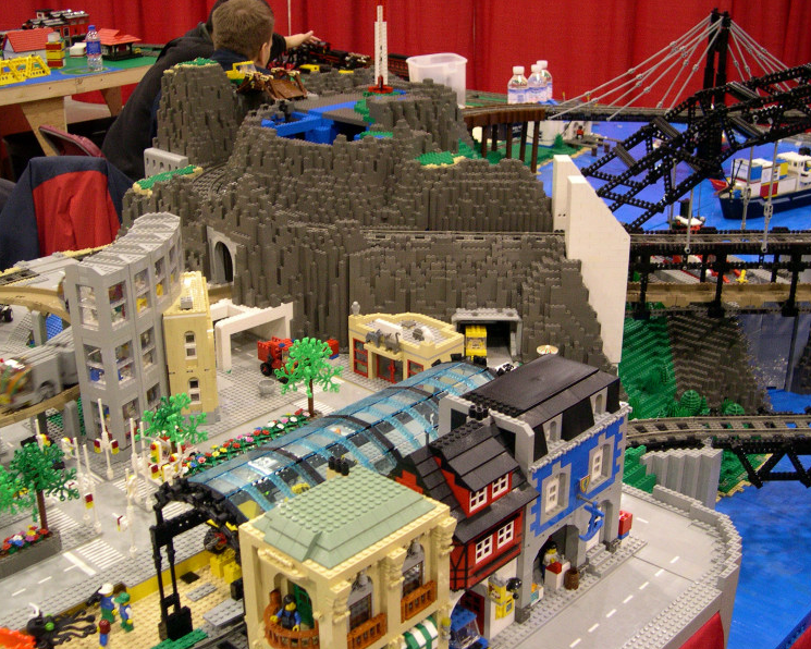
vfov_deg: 34.2
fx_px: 1056
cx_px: 397
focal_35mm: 44
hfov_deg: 42.0
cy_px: 326
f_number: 2.9
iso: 400
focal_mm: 9
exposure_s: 1/21.6
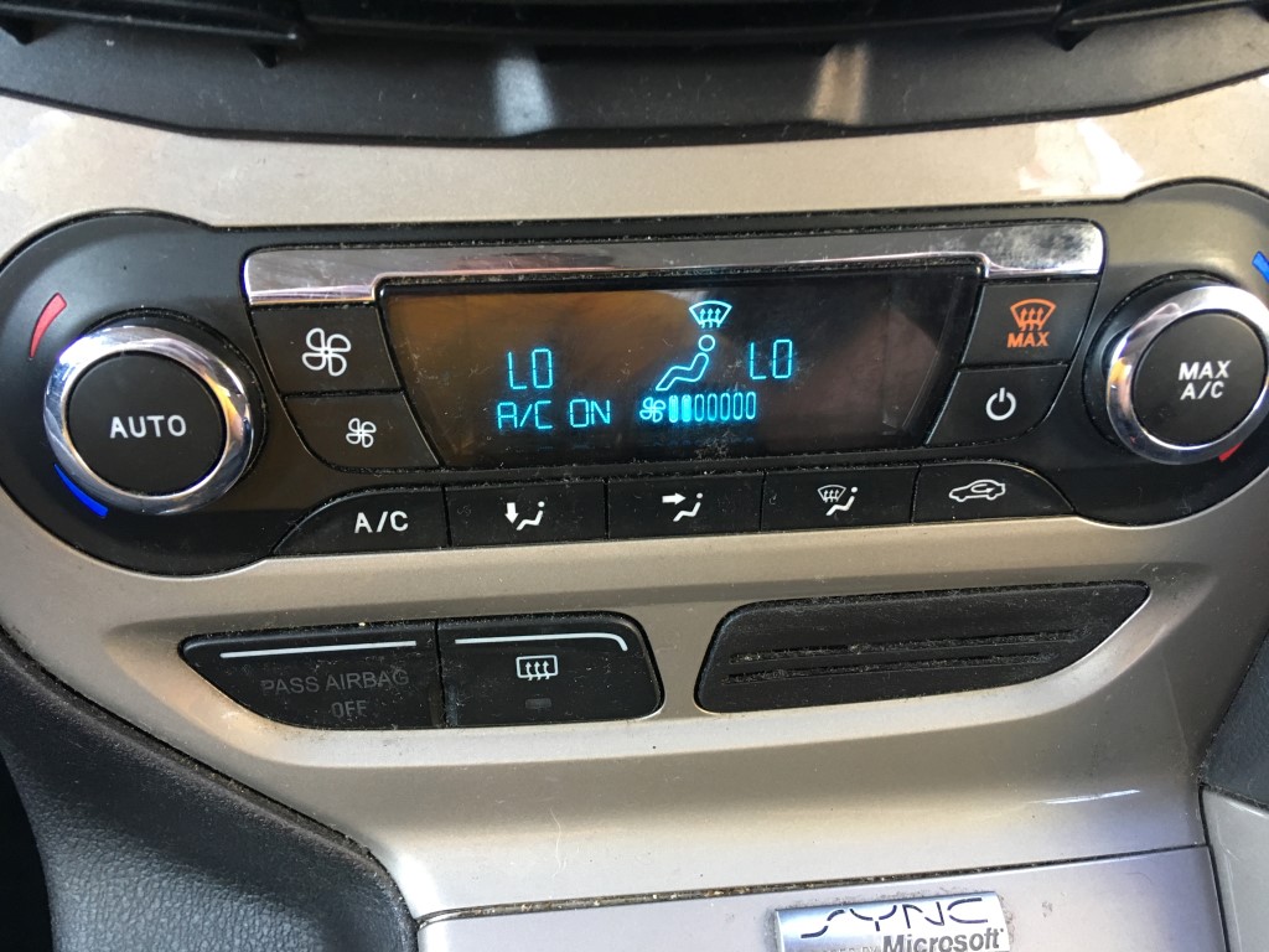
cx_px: 634
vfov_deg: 48.2
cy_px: 476
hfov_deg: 61.7
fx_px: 1063
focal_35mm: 29
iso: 100
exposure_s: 1/30
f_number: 2.2
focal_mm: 4.15
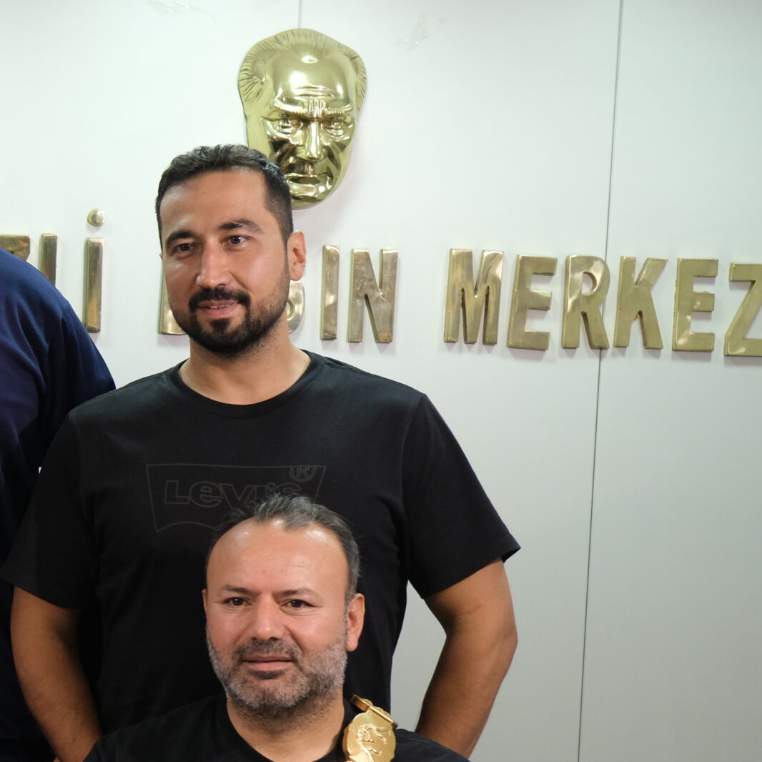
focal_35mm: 100
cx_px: -109
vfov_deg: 17.3
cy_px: 536
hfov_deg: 16.8
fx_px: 2490
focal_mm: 32.5
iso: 1250
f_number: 4
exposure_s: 1/60
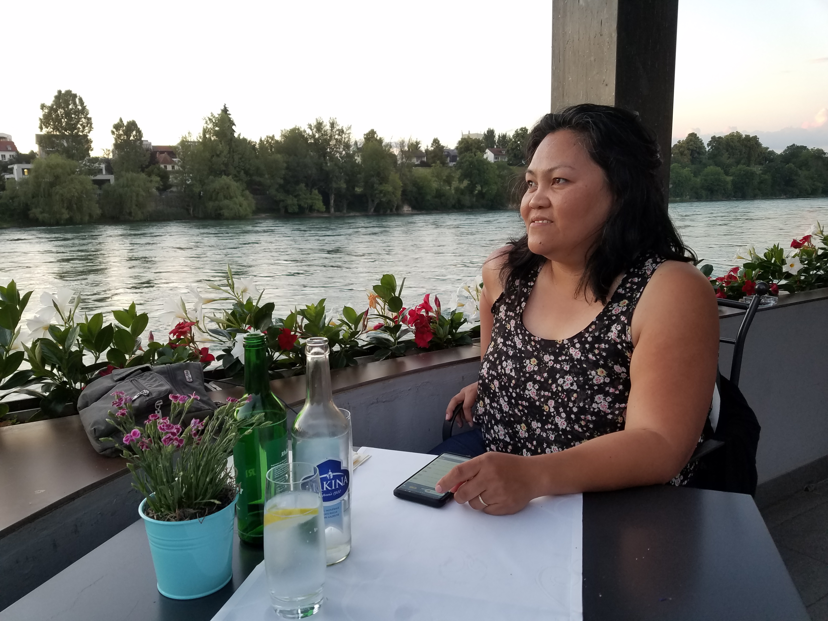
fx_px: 622
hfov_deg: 67.3
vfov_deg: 53.1
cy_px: 310
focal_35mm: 26
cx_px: 414
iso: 64
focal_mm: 4.2
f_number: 1.7
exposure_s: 1/50
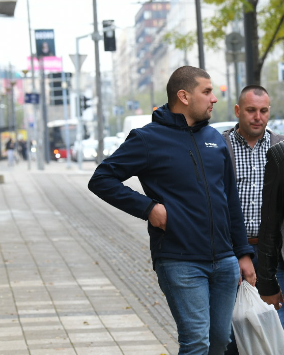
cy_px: 223
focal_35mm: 207
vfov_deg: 9.3
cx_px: 334
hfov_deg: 7.4
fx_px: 2176
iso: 800
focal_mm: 95
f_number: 5
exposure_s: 1/250
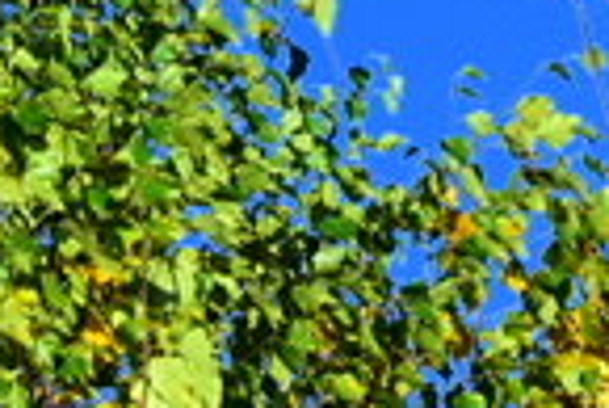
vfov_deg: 4.7
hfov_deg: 7.0
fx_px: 4907
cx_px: -391
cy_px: 555
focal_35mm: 290
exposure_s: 1/400
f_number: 11
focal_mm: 35
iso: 400
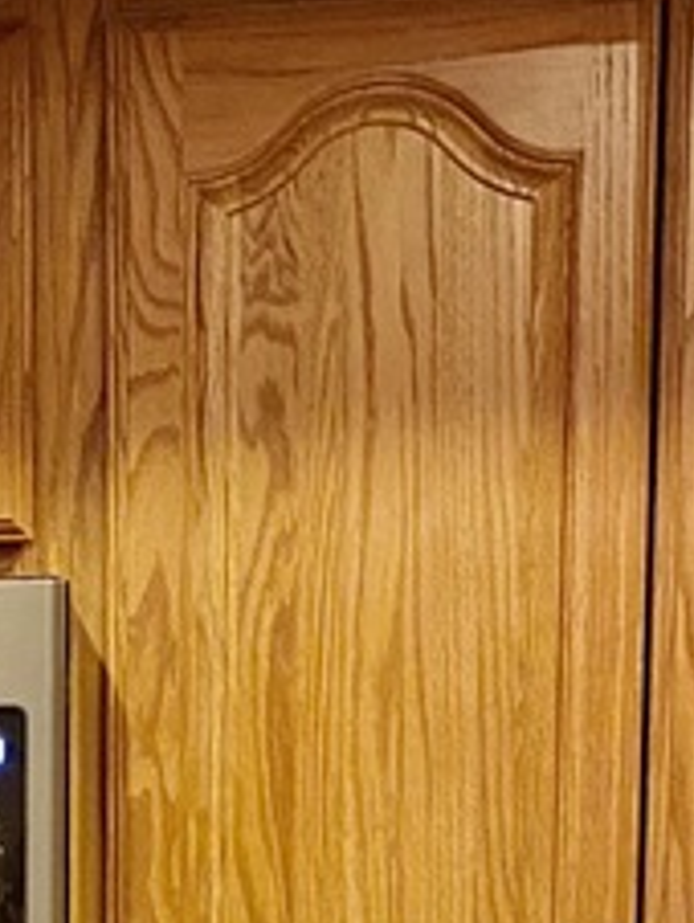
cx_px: -335
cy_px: 1613
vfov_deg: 14.2
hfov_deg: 11.5
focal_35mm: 124
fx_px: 3308
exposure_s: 1/40
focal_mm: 4.25
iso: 640
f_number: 1.8
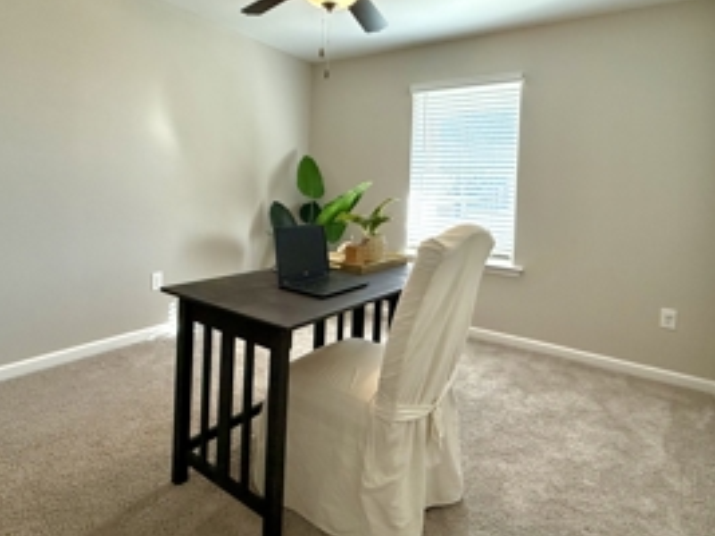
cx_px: 340
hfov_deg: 79.0
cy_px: 193
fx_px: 434
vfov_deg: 62.3
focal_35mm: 21
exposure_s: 1/99
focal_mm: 2.22
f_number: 2.2
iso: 160
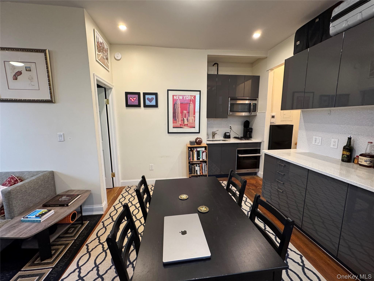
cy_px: 140
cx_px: 187
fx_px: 151
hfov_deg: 102.1
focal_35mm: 14
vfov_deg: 85.7
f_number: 2.2
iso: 320
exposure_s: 1/60
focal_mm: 2.22
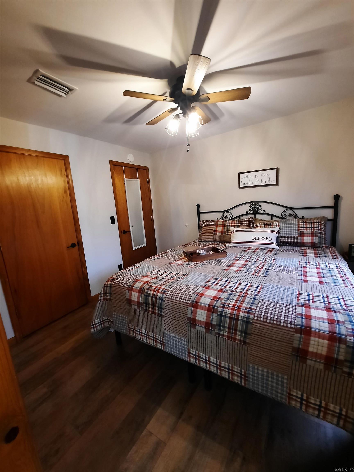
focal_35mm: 13
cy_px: 236
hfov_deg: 89.9
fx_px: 177
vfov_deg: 106.2
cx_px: 177
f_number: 2.2
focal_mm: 1.74
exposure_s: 1/25
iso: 200
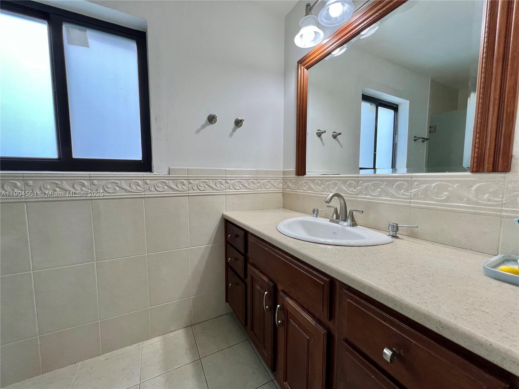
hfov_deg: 106.2
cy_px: 194
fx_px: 195
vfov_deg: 89.9
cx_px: 260
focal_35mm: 13
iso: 80
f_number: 1.8
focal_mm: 1.57
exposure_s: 1/120
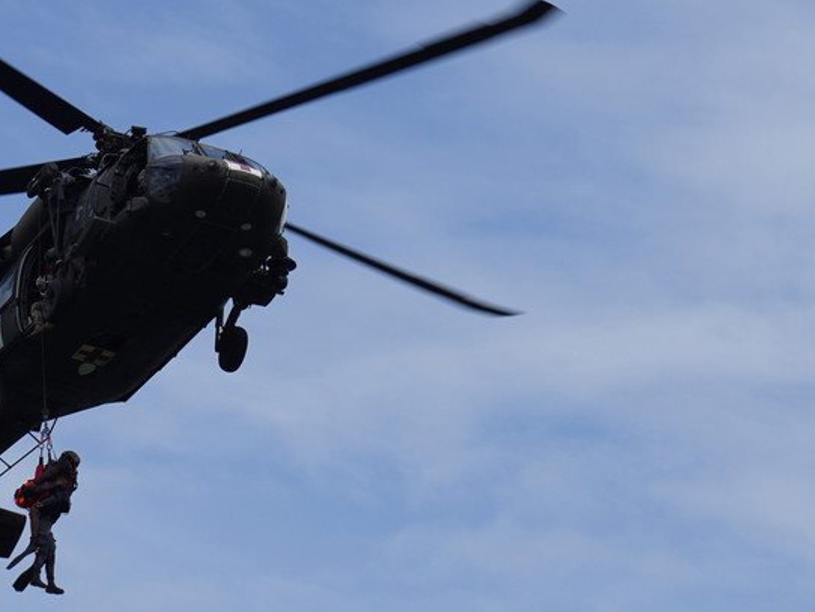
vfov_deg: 10.0
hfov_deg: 13.2
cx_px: 281
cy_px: 220
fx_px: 3510
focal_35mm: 149
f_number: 6.3
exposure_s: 1/640
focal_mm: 70
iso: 100
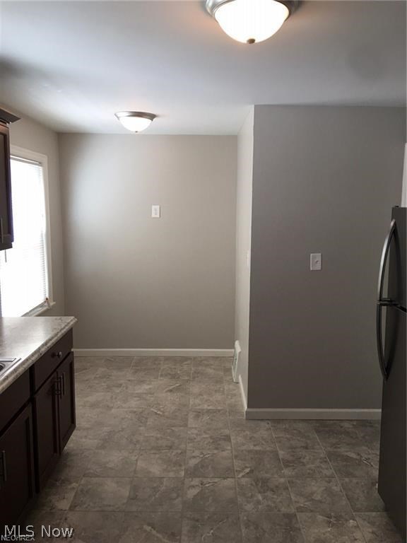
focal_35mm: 29
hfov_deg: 48.2
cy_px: 272
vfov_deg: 61.7
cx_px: 204
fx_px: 455
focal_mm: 4.15
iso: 25
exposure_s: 1/40
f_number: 2.2
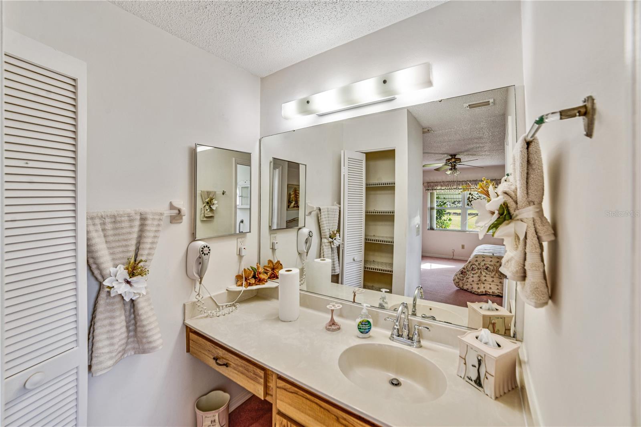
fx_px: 249
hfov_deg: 104.2
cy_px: 214
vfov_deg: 81.2
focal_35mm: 14
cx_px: 320
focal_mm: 14
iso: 160
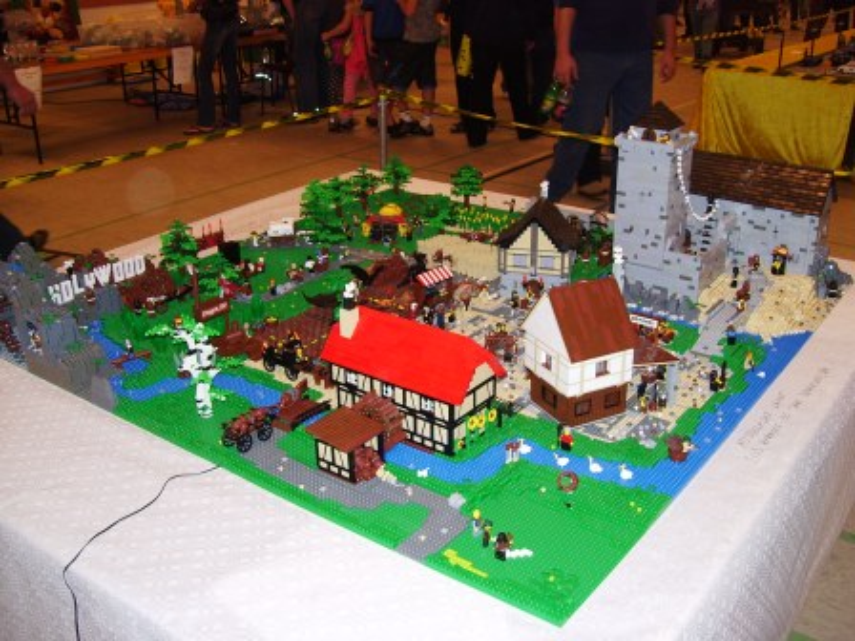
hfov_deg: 51.4
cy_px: 320
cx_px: 428
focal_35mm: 36
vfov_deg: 39.7
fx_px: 889
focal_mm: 6
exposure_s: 1/60
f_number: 2.7
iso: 80
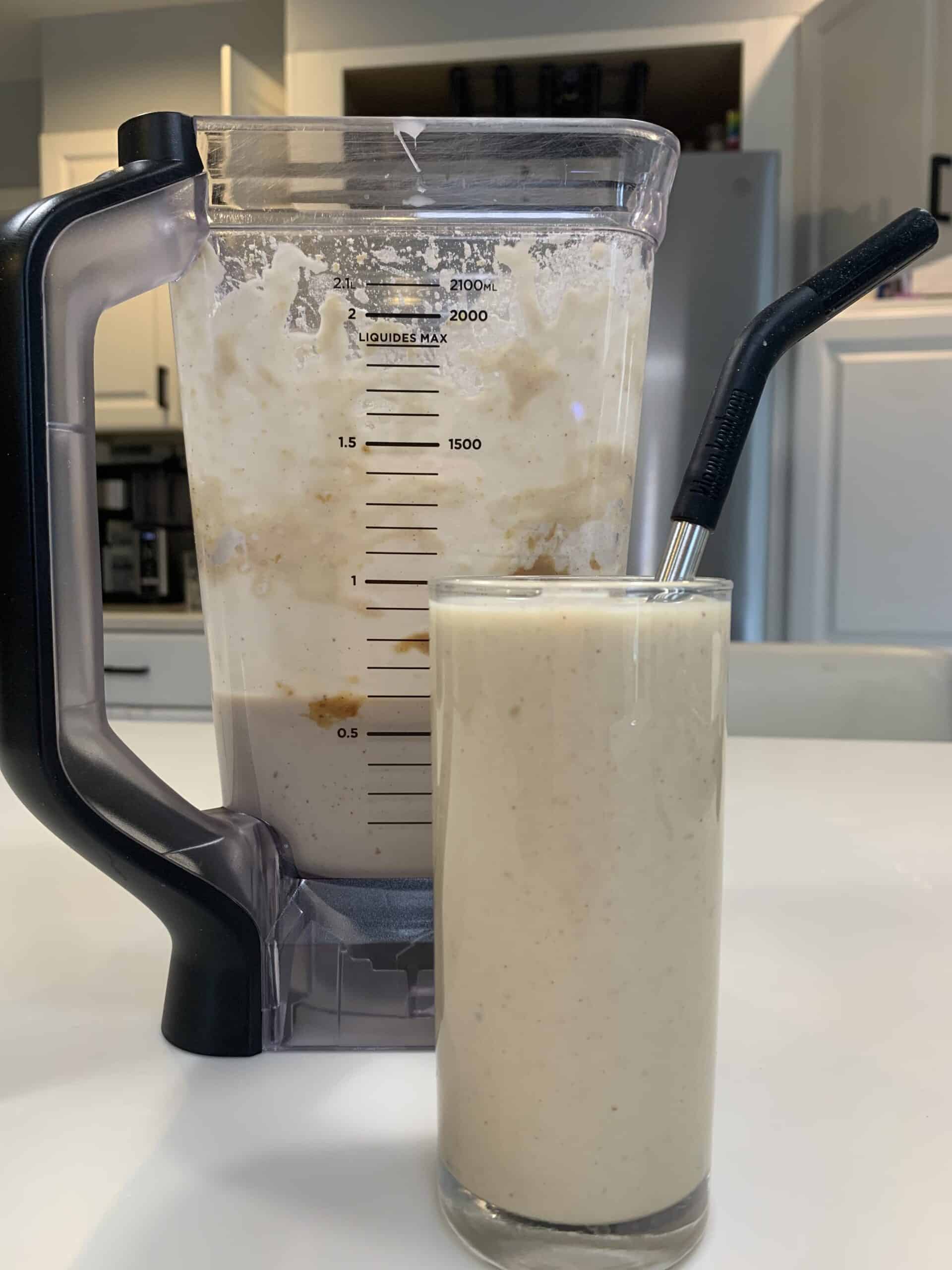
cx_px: 476
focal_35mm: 26
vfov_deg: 67.3
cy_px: 635
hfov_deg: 53.1
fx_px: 953
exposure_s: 1/63
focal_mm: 4.25
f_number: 1.8
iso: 100
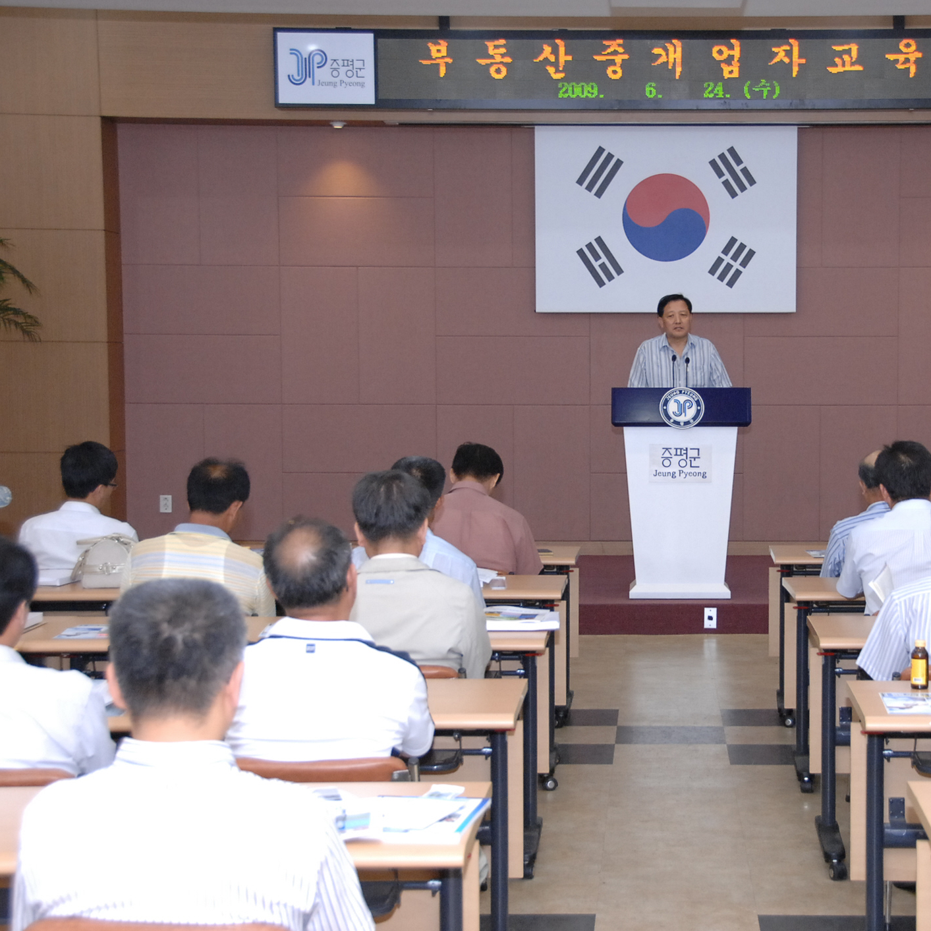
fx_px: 2058
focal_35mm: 68
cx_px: 663
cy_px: 468
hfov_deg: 25.3
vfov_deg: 25.5
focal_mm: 35
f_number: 4.5
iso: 800
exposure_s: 1/60
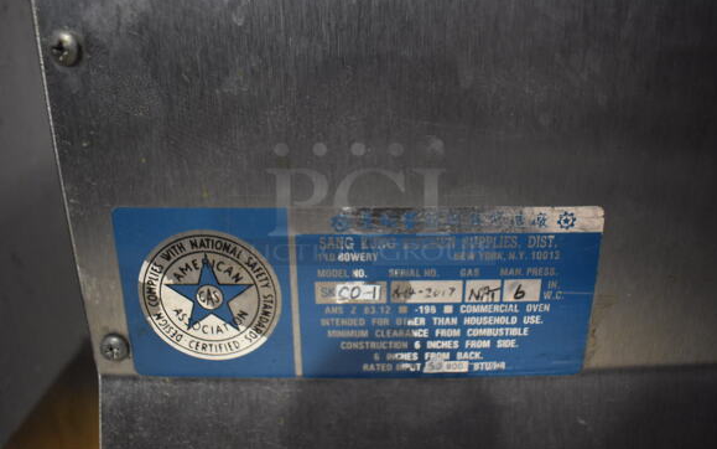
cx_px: 358
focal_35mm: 29
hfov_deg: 64.6
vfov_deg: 43.1
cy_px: 200
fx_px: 567
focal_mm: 18
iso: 3200
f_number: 3.5
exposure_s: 1/60
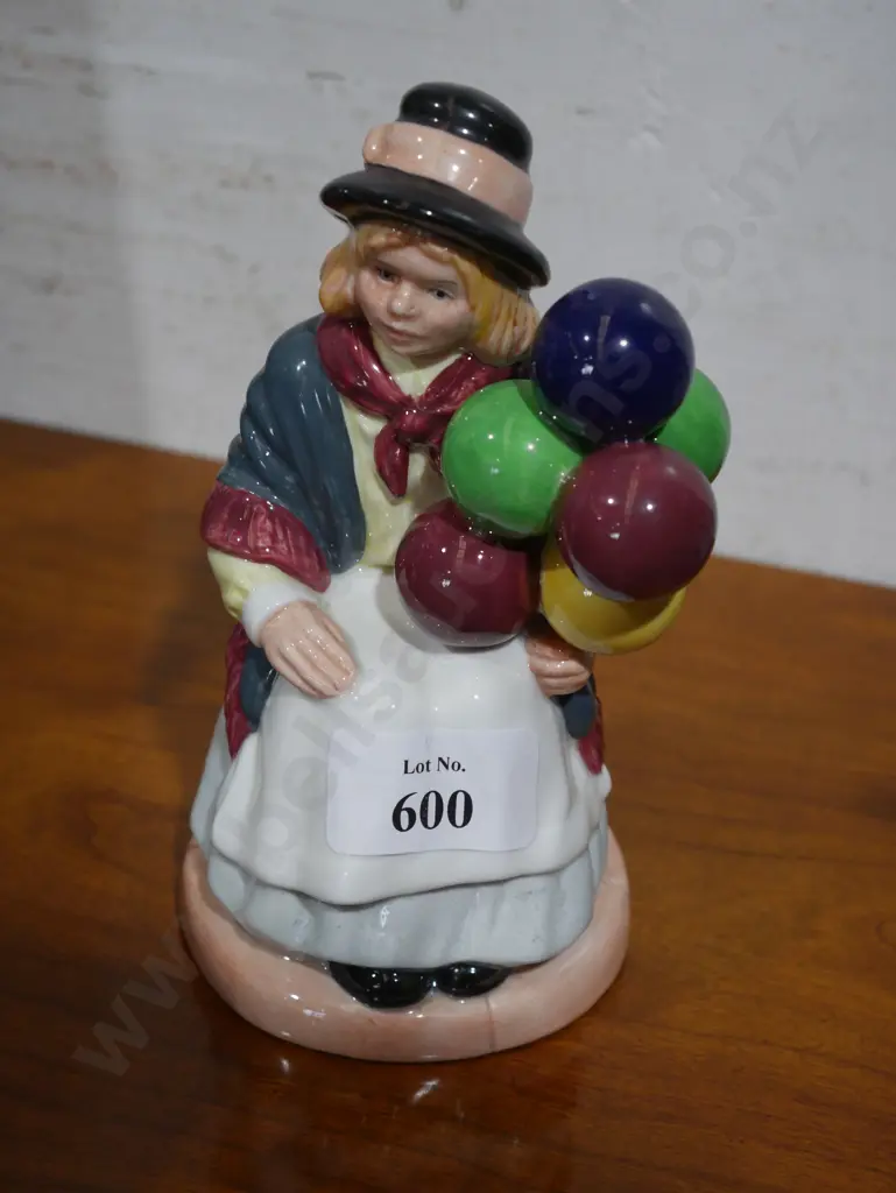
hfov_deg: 21.0
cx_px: 448
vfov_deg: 27.8
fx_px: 2414
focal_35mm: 70
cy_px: 596
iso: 640
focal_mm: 35
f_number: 5.5
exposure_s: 1/80
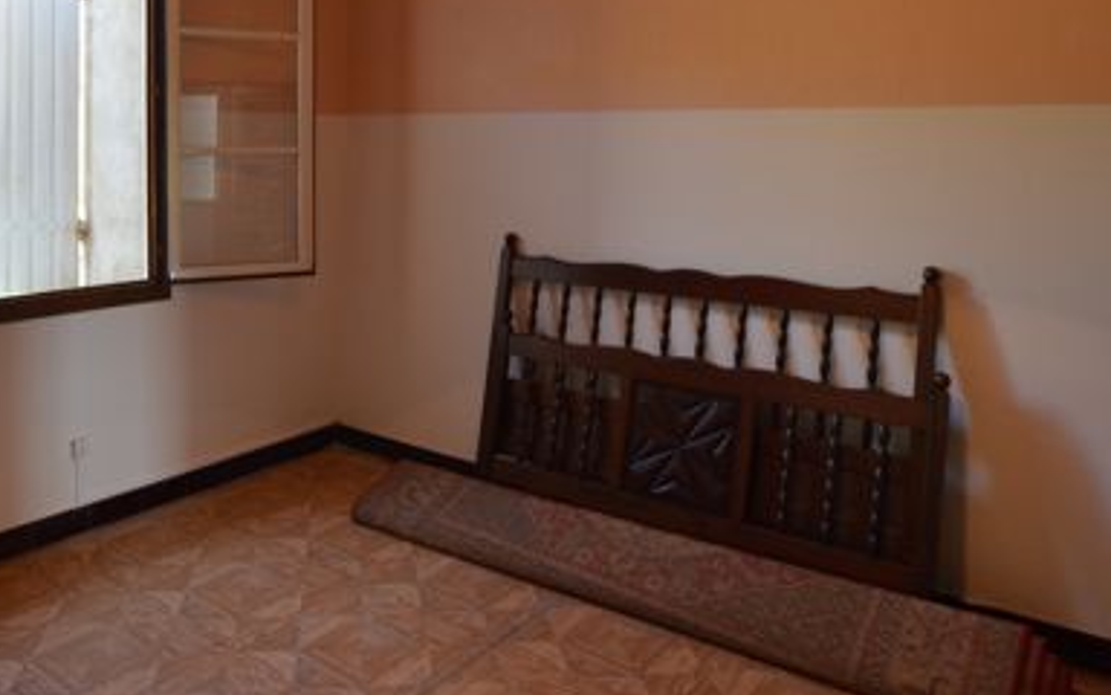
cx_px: 418
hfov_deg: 65.5
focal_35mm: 28
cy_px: 177
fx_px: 848
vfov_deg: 43.2
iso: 400
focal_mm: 10
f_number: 4
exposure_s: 1/60
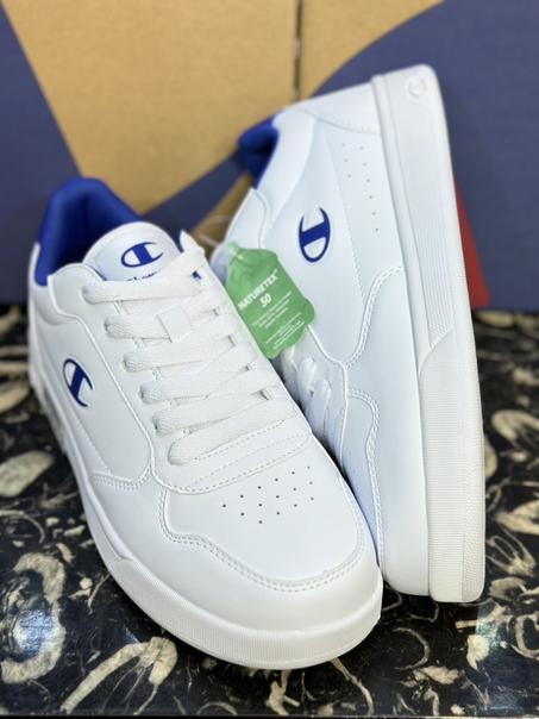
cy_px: 360
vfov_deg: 39.7
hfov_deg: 30.3
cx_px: 270
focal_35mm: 48
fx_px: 997
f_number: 1.78
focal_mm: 6.86
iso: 80
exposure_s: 1/392
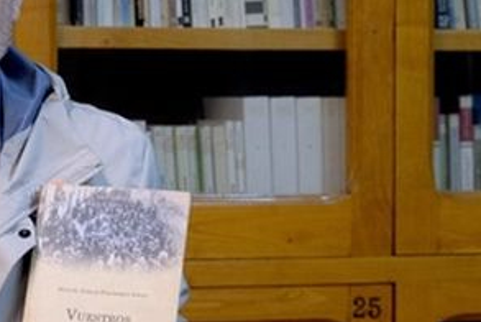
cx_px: 115
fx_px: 2153
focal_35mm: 161
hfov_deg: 12.7
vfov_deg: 8.5
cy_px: 171
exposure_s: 1/150
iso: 2500
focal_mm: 39
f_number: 4.5
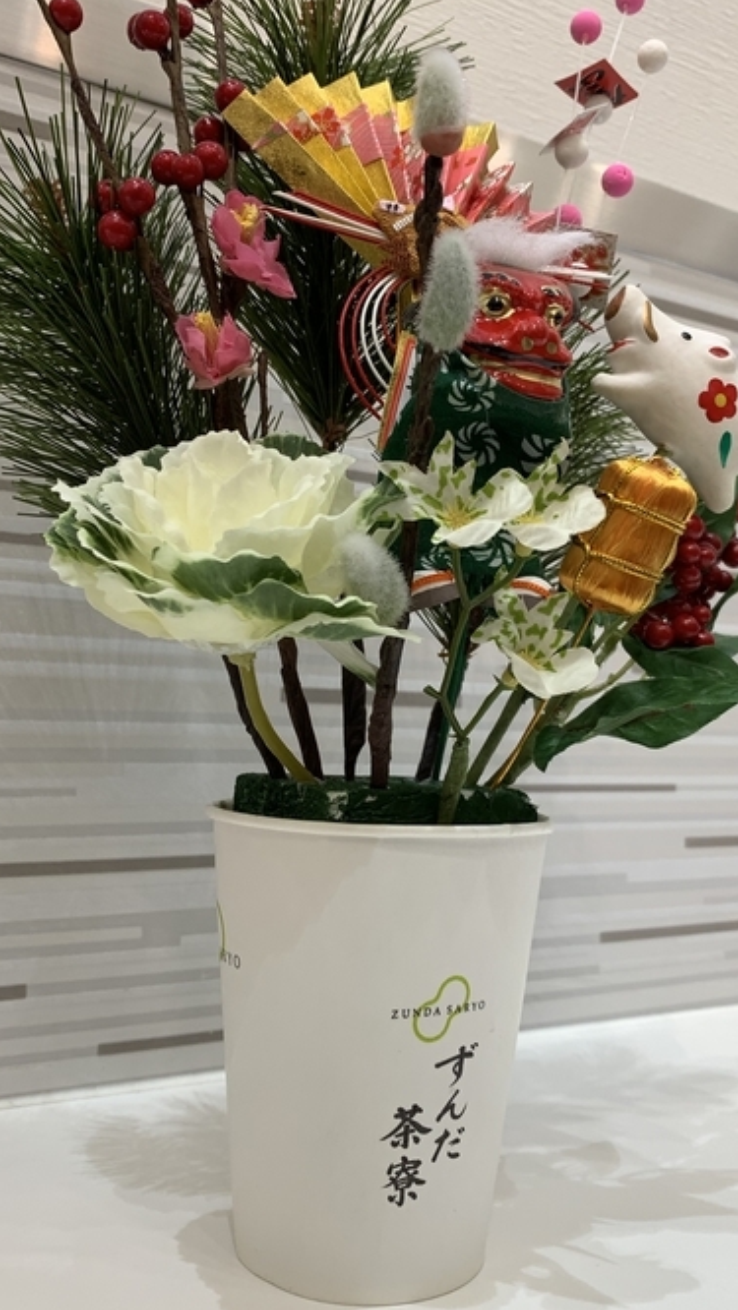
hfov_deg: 34.7
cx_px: 384
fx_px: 1182
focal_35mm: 34
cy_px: 614
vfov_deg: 58.0
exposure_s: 1/100
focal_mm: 4.25
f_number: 1.8
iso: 50
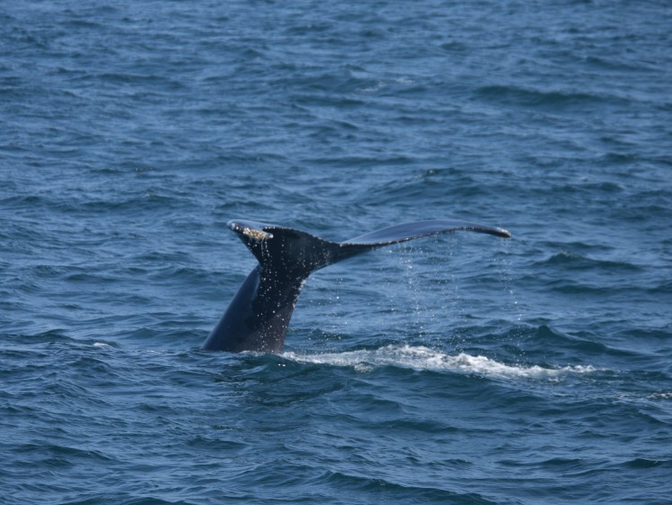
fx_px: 5878
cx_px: 298
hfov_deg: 6.5
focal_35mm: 303
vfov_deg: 4.9
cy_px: 252
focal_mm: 145
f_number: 5.6
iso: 200
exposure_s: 1/1600
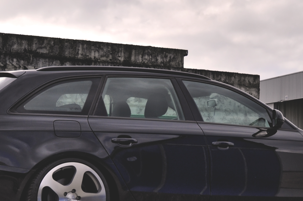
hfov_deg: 27.0
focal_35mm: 75
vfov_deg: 18.0
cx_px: 148
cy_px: 145
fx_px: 630
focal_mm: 22
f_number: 9
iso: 200
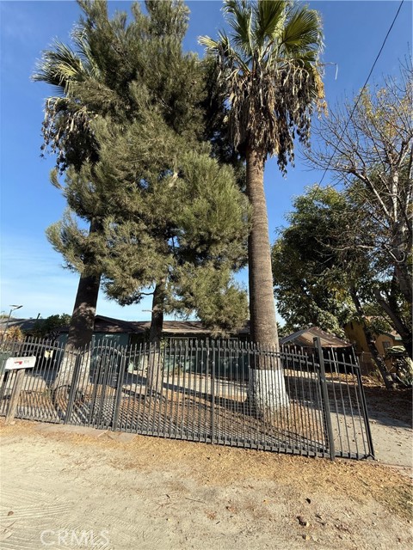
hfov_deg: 85.7
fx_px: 223
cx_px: 206
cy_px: 275
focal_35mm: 14
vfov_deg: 102.1
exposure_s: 1/1001
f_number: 2.2
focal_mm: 2.22
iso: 64
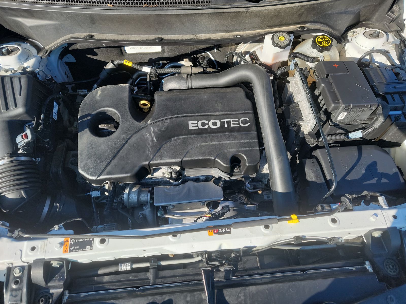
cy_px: 152
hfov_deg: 71.6
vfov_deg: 56.8
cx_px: 203
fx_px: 281
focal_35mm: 24
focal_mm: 6.7
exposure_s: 1/289
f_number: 1.8
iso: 50
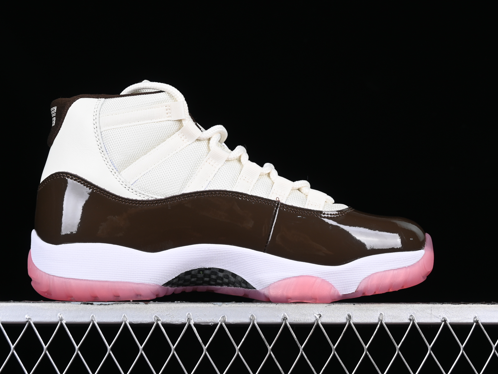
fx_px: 1151
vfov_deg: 18.4
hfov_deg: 24.4
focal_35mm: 80
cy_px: 183
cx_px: 217
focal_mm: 48
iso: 160
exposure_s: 1/80
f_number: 8
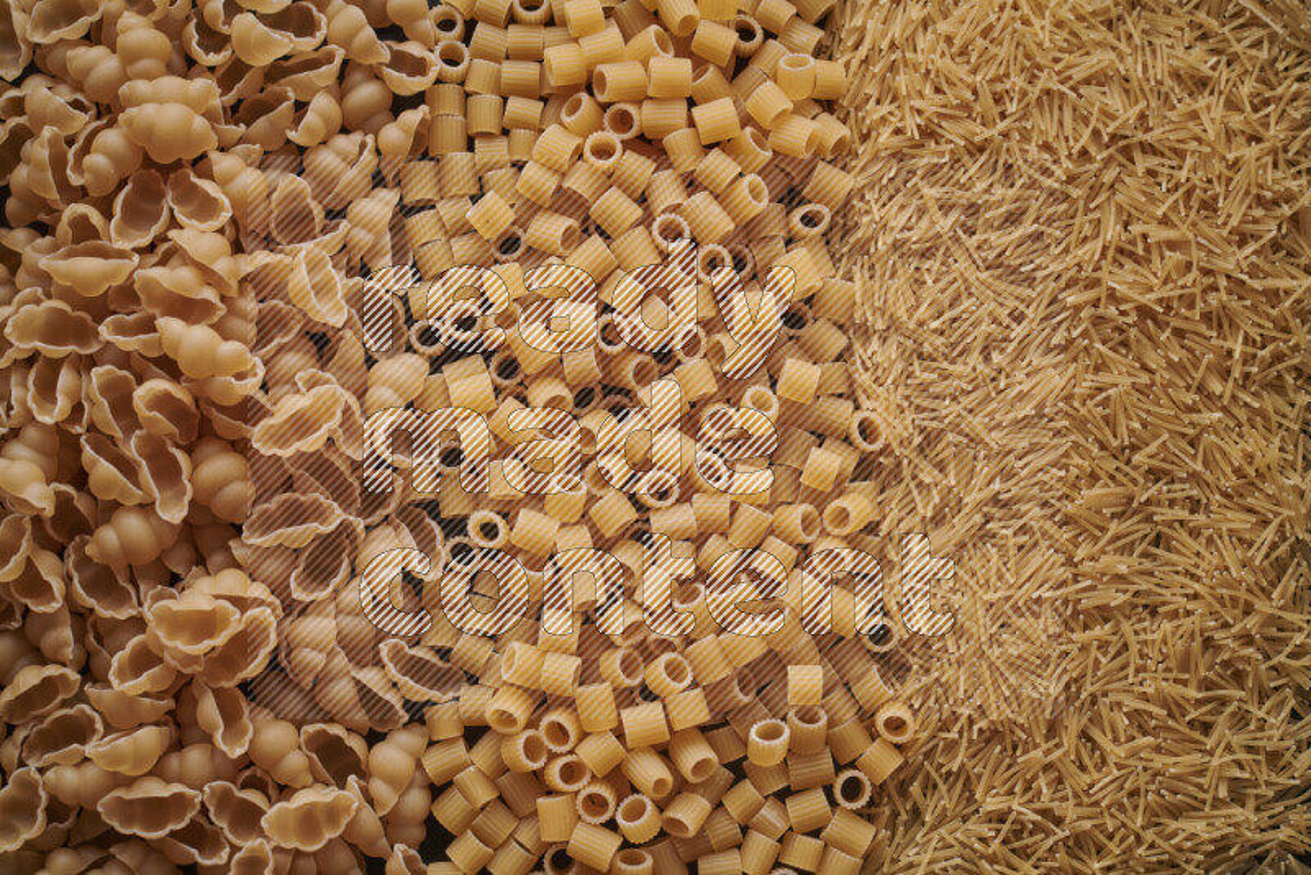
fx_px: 1821
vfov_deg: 27.0
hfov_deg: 39.6
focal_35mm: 50
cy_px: 438
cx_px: 656
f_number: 8
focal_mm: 50
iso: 160
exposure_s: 1/100
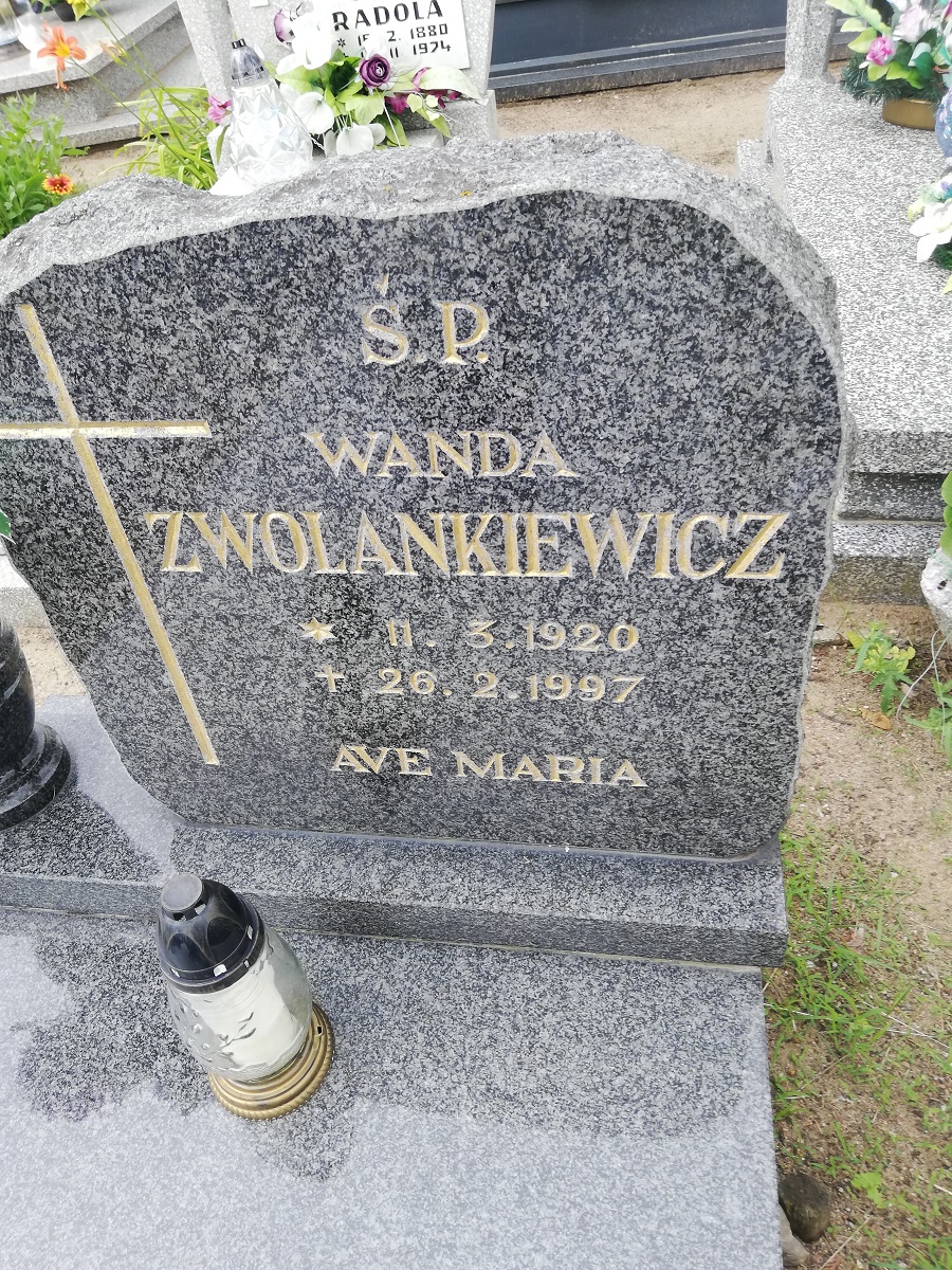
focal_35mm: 27
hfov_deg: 51.4
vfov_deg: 65.3
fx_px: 990
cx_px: 476
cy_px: 635
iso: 50
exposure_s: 1/144
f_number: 2.2
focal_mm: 3.81
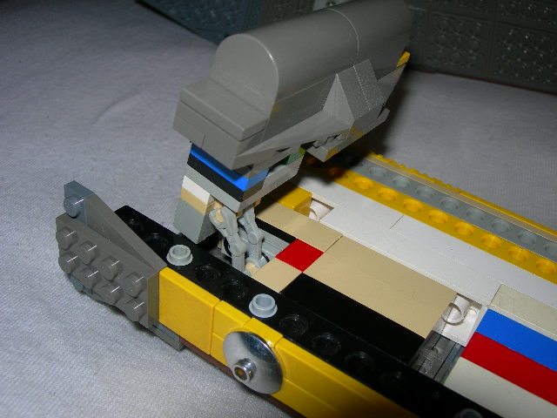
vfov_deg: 37.7
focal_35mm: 38
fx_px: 611
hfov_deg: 49.0
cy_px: 209
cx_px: 278
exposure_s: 1/60.1
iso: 50
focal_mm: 7.8
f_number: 4.8
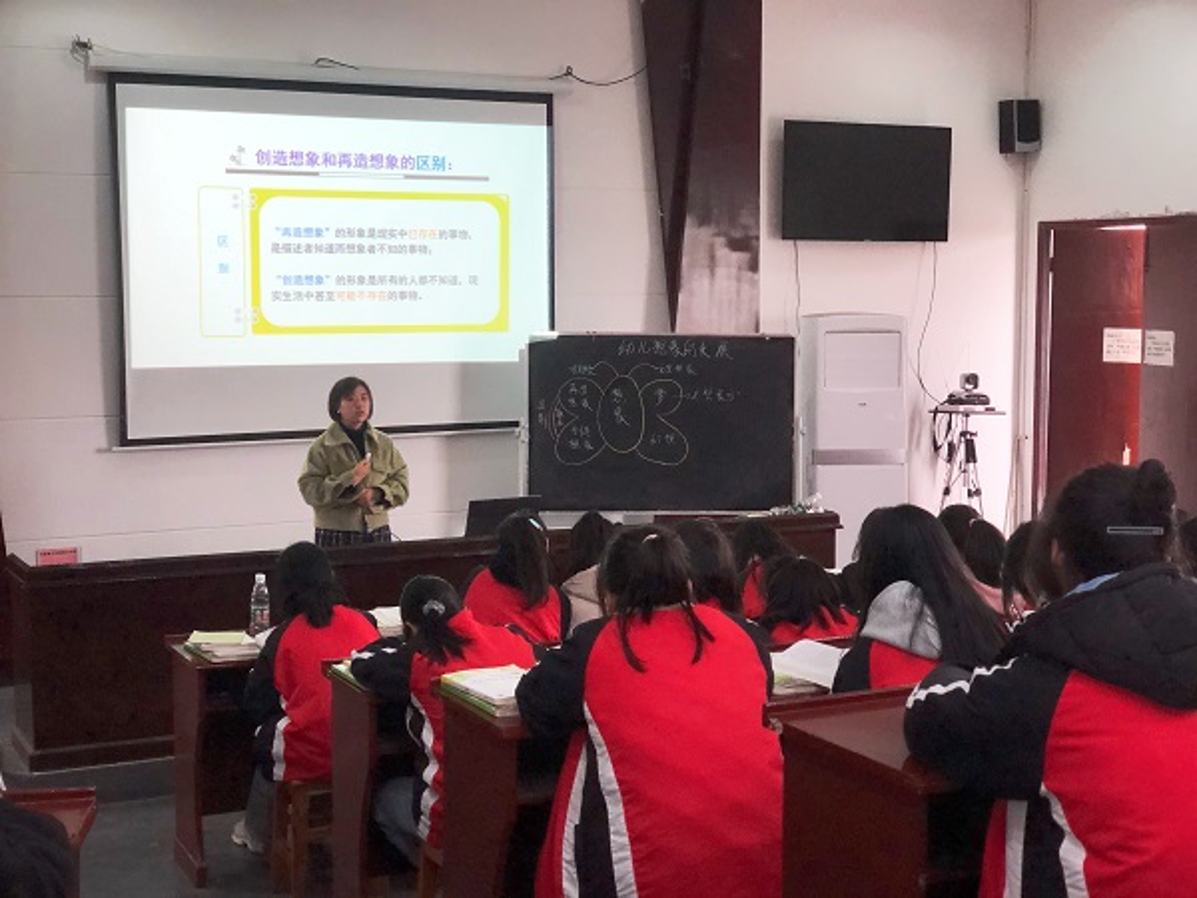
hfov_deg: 36.8
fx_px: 1798
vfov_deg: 28.0
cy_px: 449
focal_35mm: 52
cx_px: 598
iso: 80
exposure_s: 1/50
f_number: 2.4
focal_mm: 6
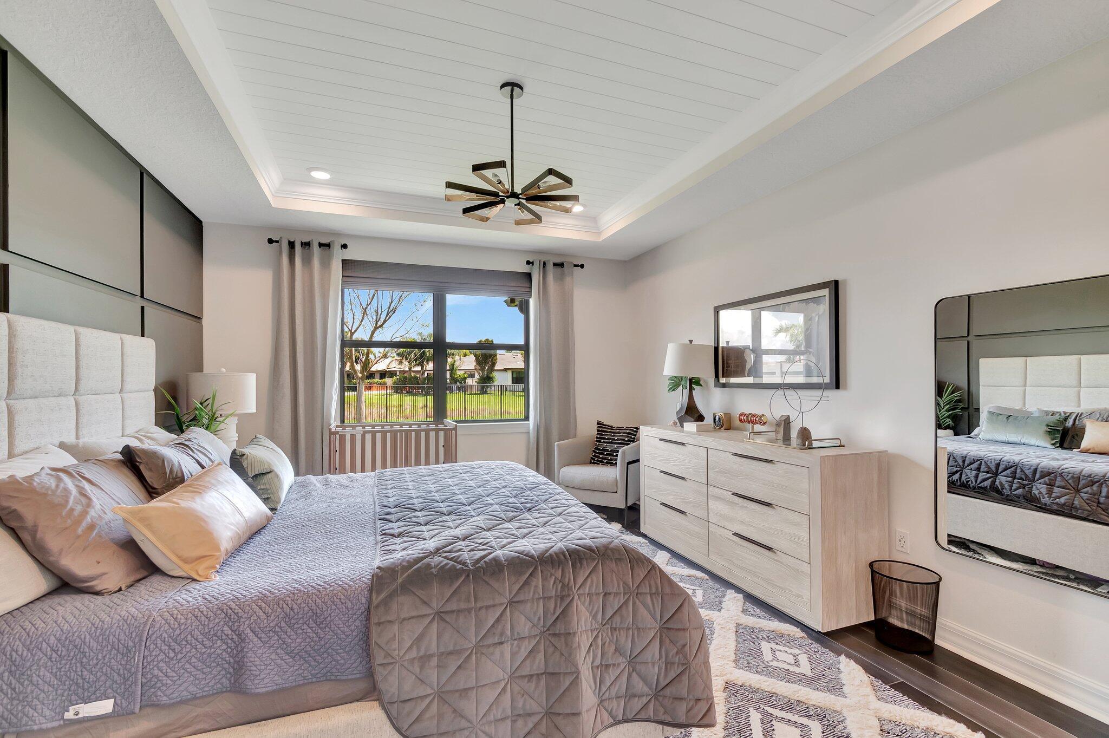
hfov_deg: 100.4
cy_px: 369
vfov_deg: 77.3
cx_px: 554
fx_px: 462
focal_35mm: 15
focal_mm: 10
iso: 640
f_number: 8
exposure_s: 1/25
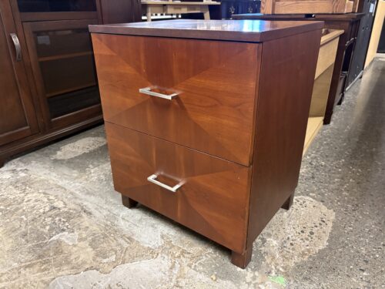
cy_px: 144
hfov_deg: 67.3
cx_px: 192
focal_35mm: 26
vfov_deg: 53.1
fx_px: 289
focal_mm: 5.96
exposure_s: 1/40
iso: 640
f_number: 1.6
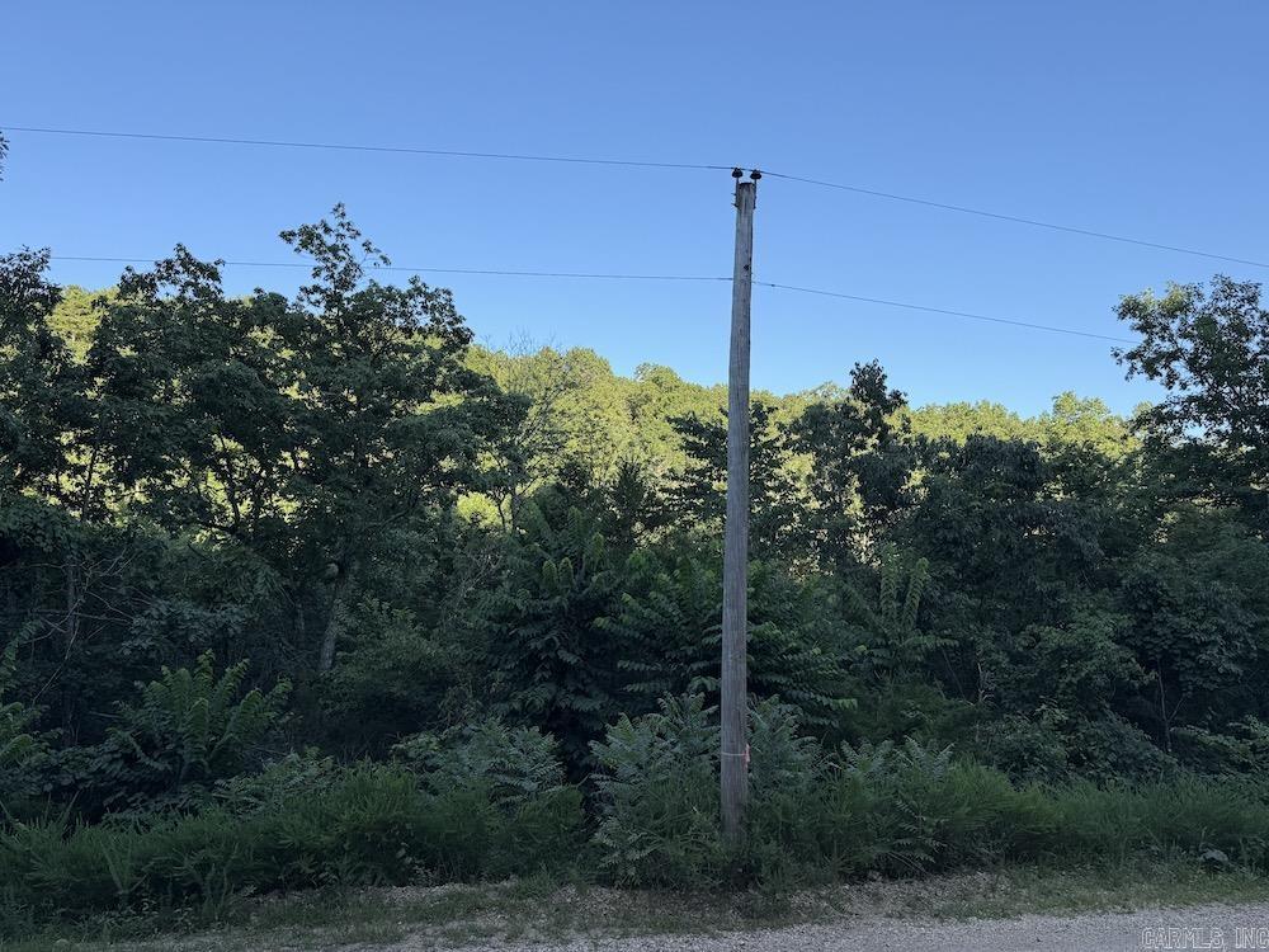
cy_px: 476
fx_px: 880
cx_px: 634
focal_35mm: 24
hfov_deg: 71.6
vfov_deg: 56.8
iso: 80
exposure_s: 1/1437
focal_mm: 6.76
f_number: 1.78
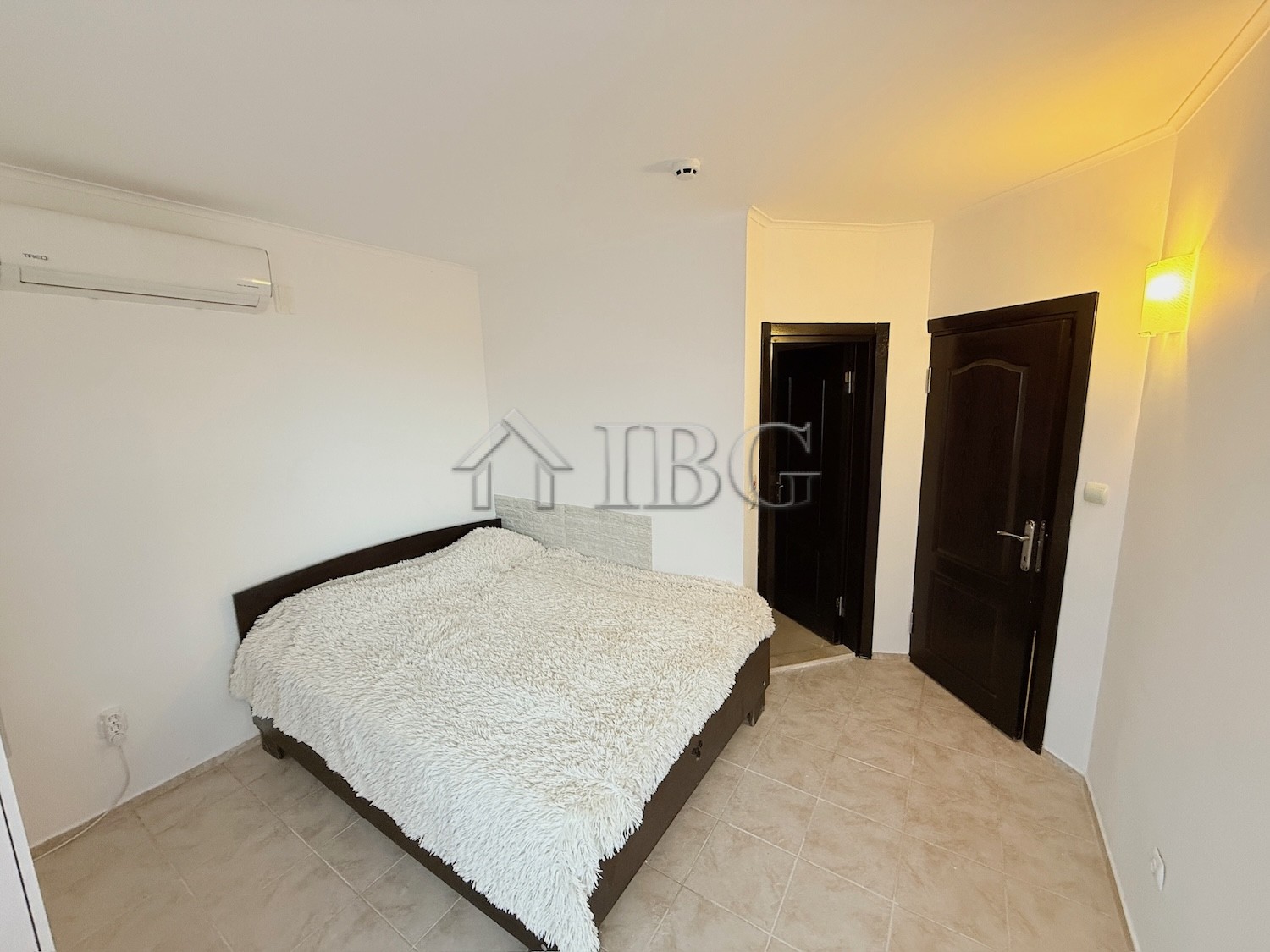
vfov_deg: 85.7
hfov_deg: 102.1
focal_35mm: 14
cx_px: 635
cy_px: 476
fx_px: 514
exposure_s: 1/50
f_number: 2.2
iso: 250
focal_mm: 2.22
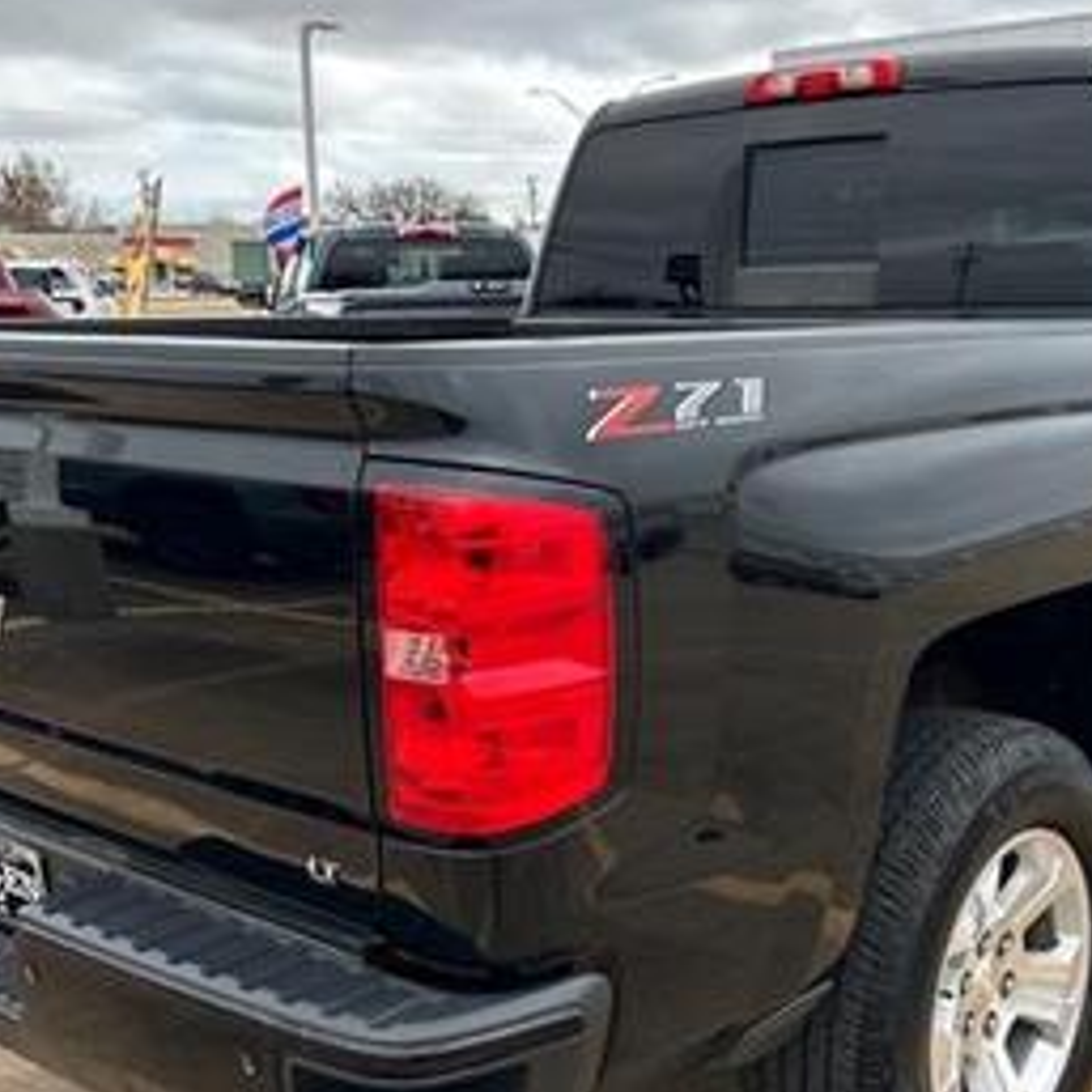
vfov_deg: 37.5
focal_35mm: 45
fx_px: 1606
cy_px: 569
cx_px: 659
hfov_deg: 37.4
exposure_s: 1/949
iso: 50
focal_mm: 5.7
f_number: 1.5
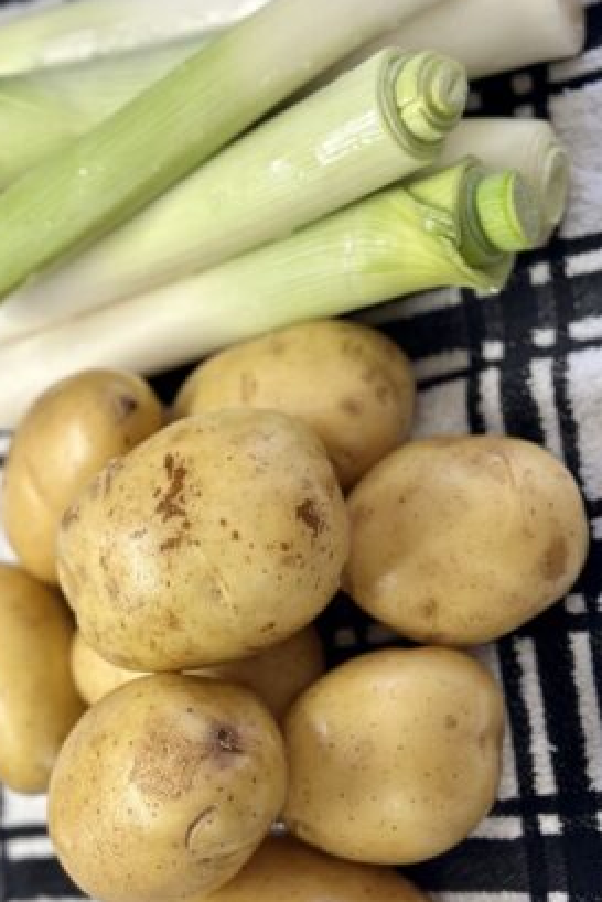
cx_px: 281
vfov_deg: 32.9
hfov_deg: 22.3
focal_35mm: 61
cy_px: 472
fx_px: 1529
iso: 125
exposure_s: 1/120
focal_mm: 6.86
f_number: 1.78
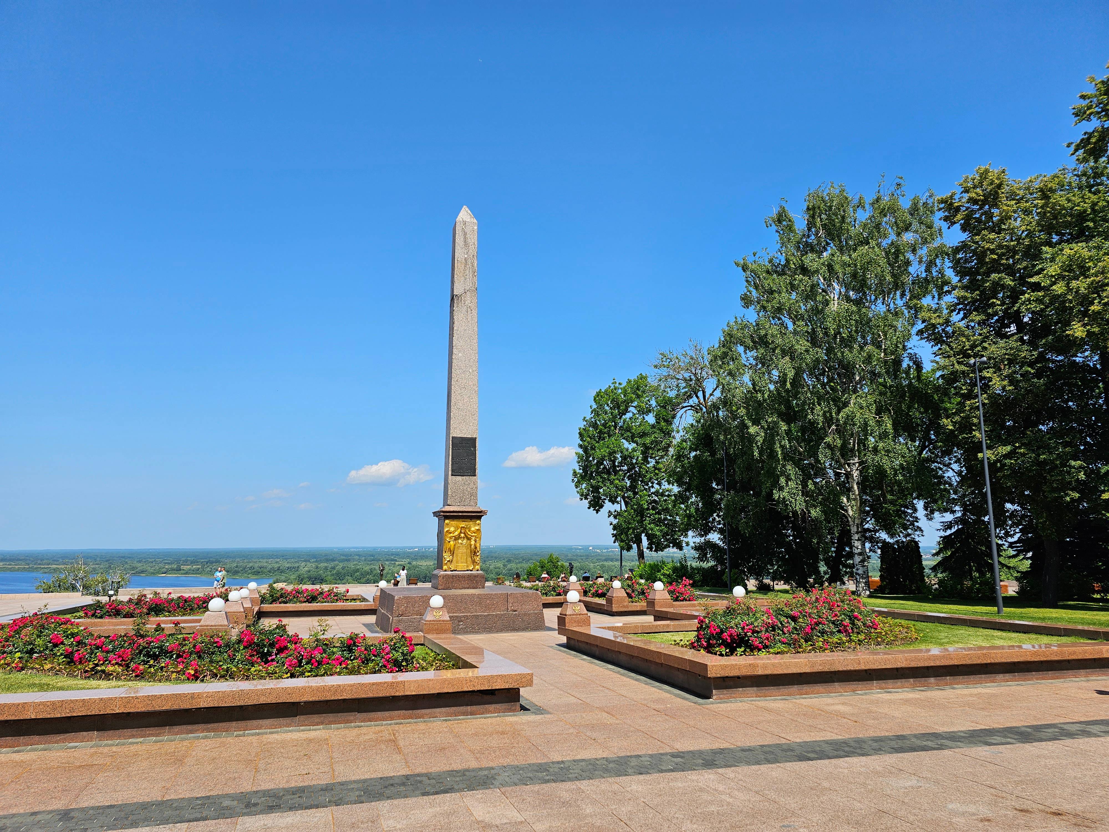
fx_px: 737
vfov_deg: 58.9
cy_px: 416
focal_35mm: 23
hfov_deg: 73.9
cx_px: 554
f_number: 1.7
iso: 10
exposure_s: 1/924
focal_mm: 6.3
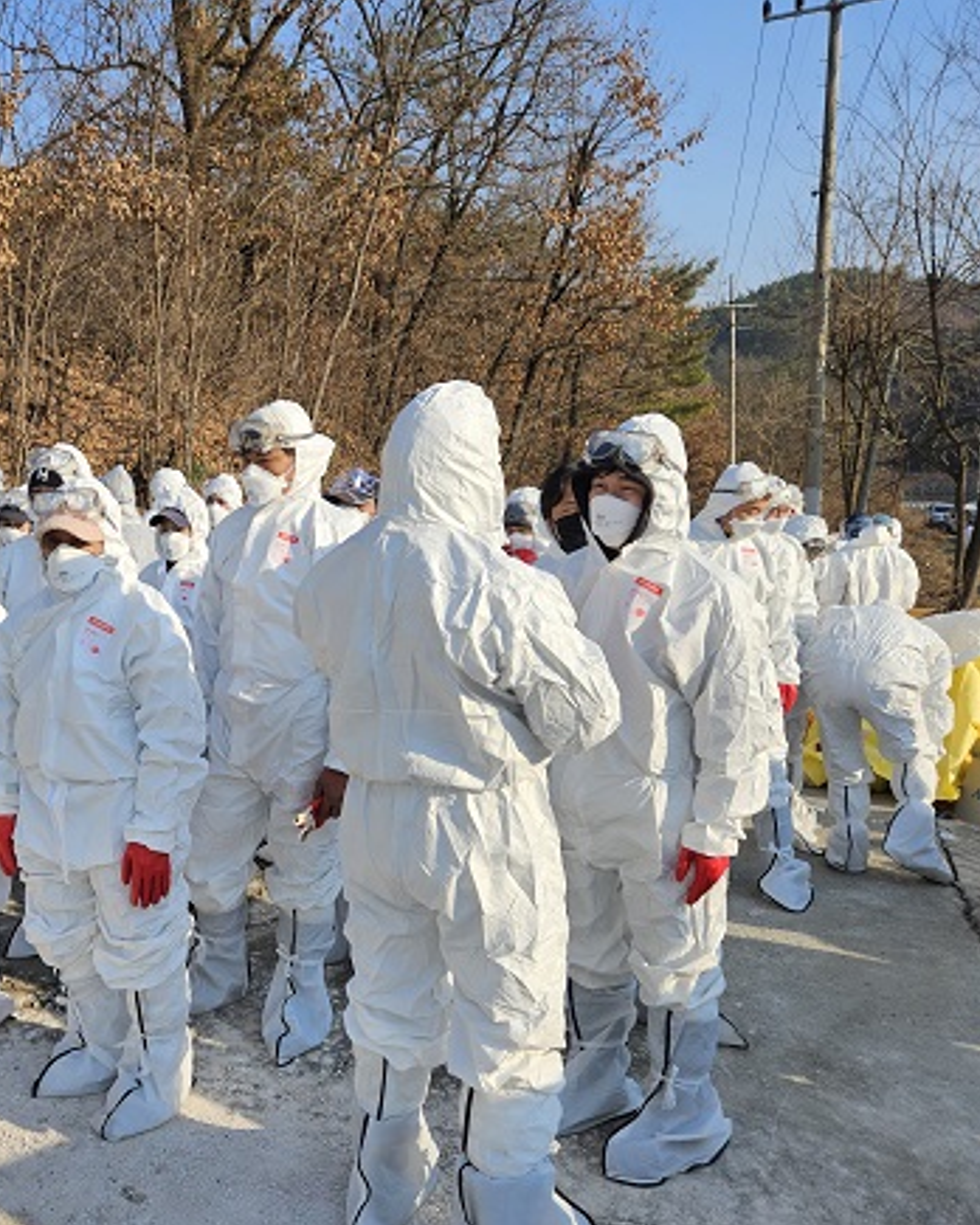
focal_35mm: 31
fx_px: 1124
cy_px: 608
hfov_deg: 45.8
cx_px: 268
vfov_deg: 57.2
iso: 25
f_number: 1.8
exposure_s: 1/1480
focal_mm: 5.4
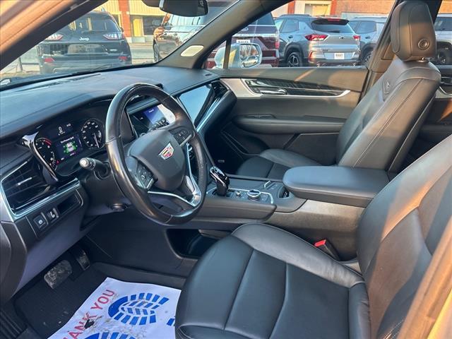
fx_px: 339
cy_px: 170
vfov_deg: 53.1
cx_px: 226
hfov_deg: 67.3
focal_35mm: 26
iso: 125
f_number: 1.5
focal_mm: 5.7
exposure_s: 1/91
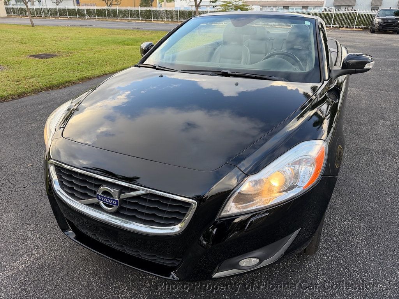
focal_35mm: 24
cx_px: 200
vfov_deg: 56.8
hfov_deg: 71.6
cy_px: 150
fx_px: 277
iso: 100
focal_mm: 6.76
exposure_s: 1/335
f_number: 1.78
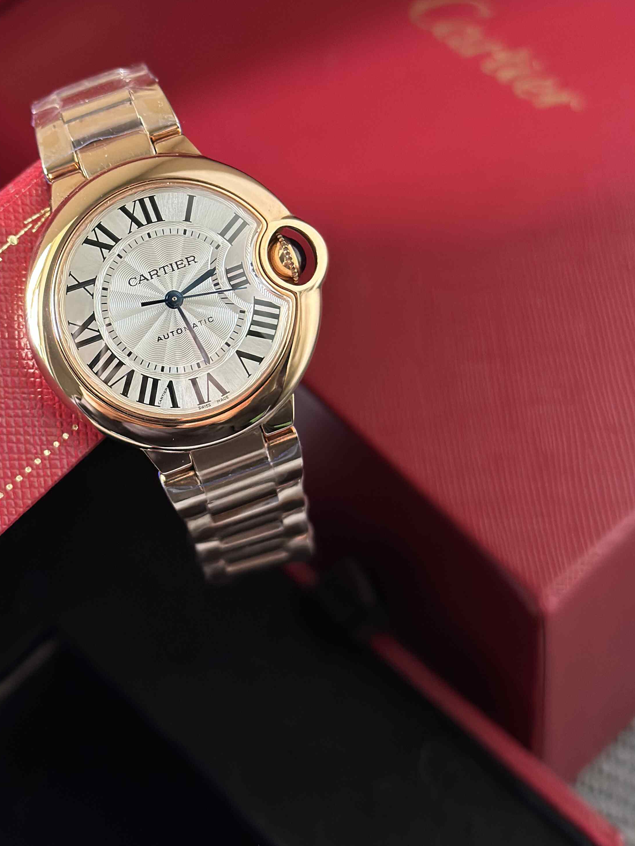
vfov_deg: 29.2
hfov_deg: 22.1
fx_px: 1614
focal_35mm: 66
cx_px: 202
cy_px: 293
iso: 200
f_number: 1.78
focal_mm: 6.86
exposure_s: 1/60
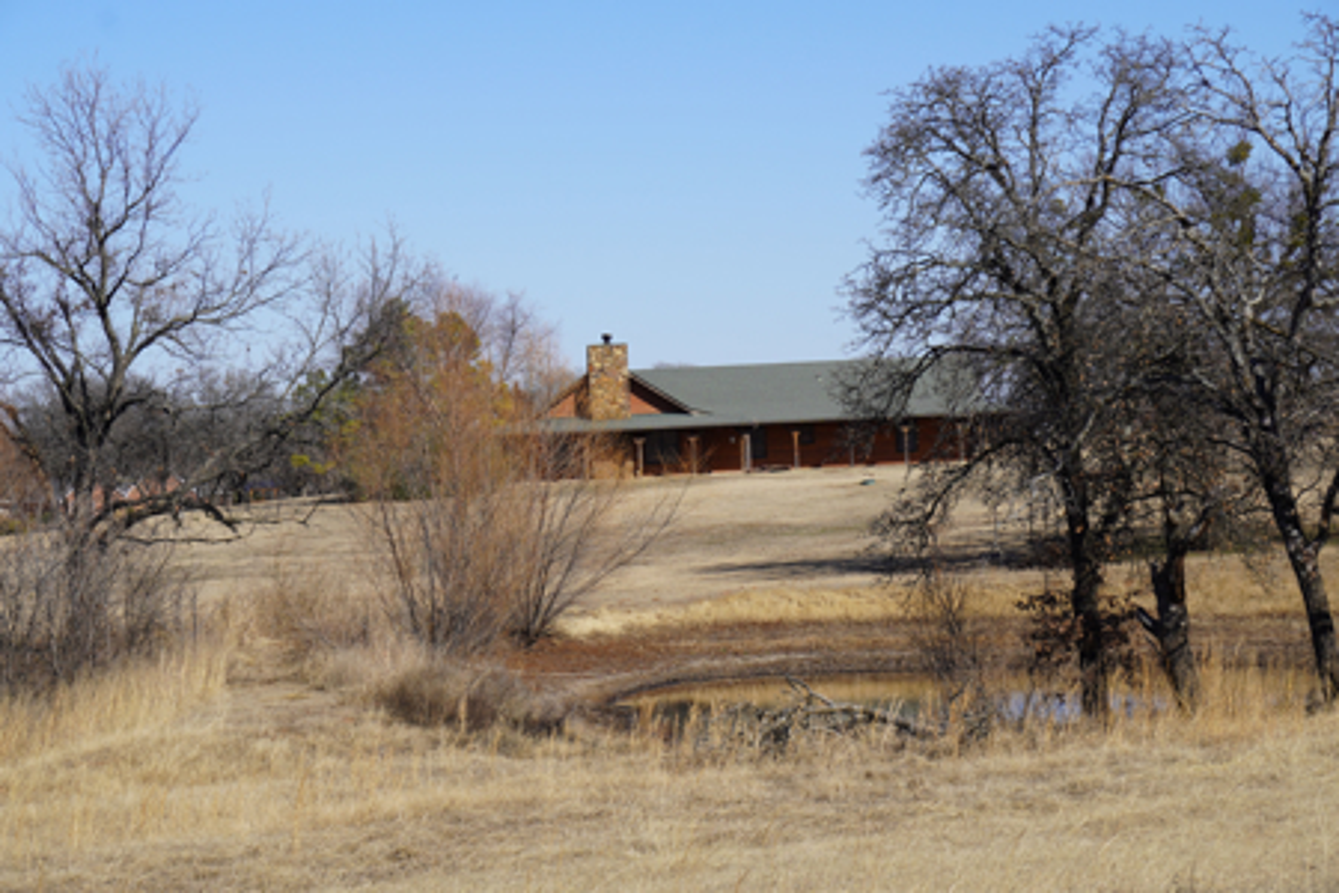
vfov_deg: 13.0
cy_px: 446
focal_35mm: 105
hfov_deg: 19.5
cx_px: 670
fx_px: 3905
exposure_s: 1/250
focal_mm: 70
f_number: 9
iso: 100
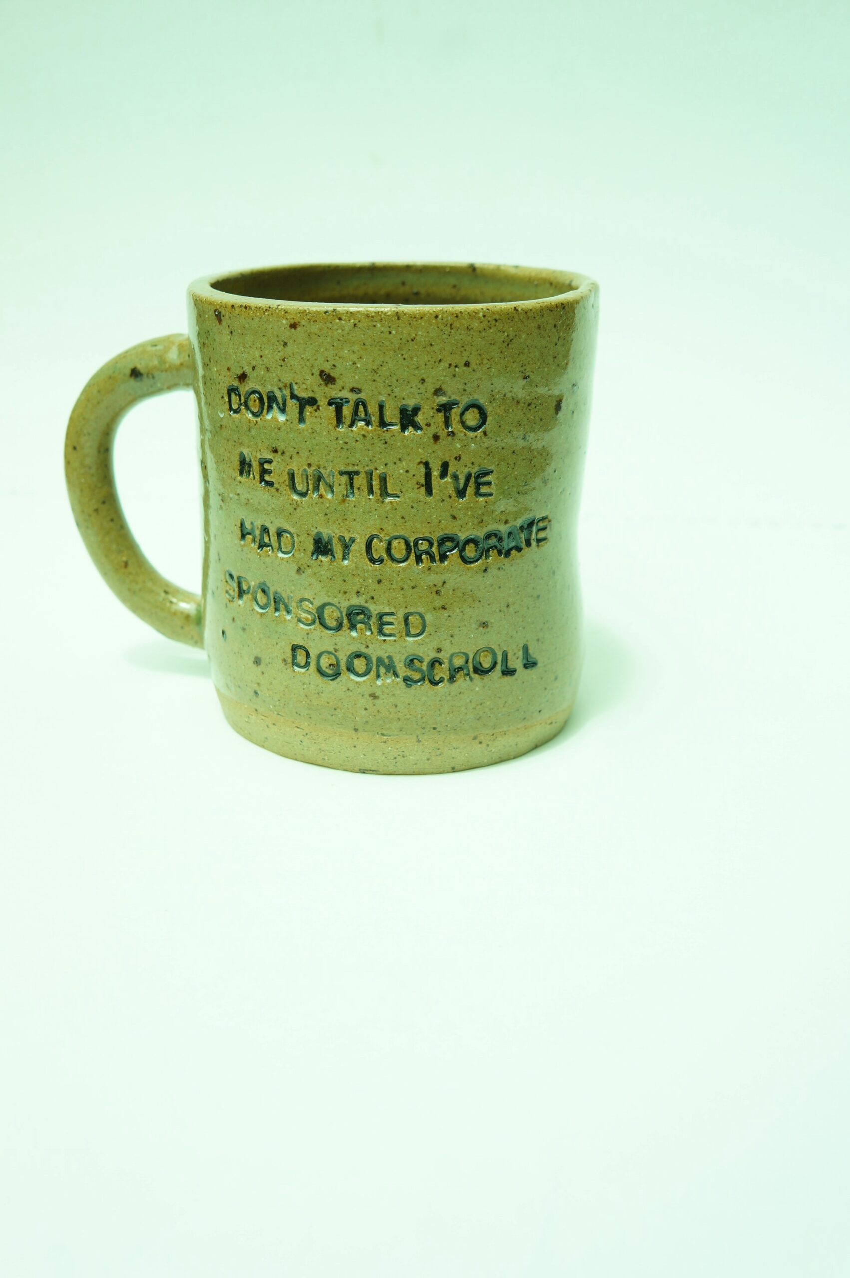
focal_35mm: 37
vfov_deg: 51.9
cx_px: 425
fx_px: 1313
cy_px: 639
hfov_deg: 35.9
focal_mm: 25
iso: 100
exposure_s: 1/200
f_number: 6.3
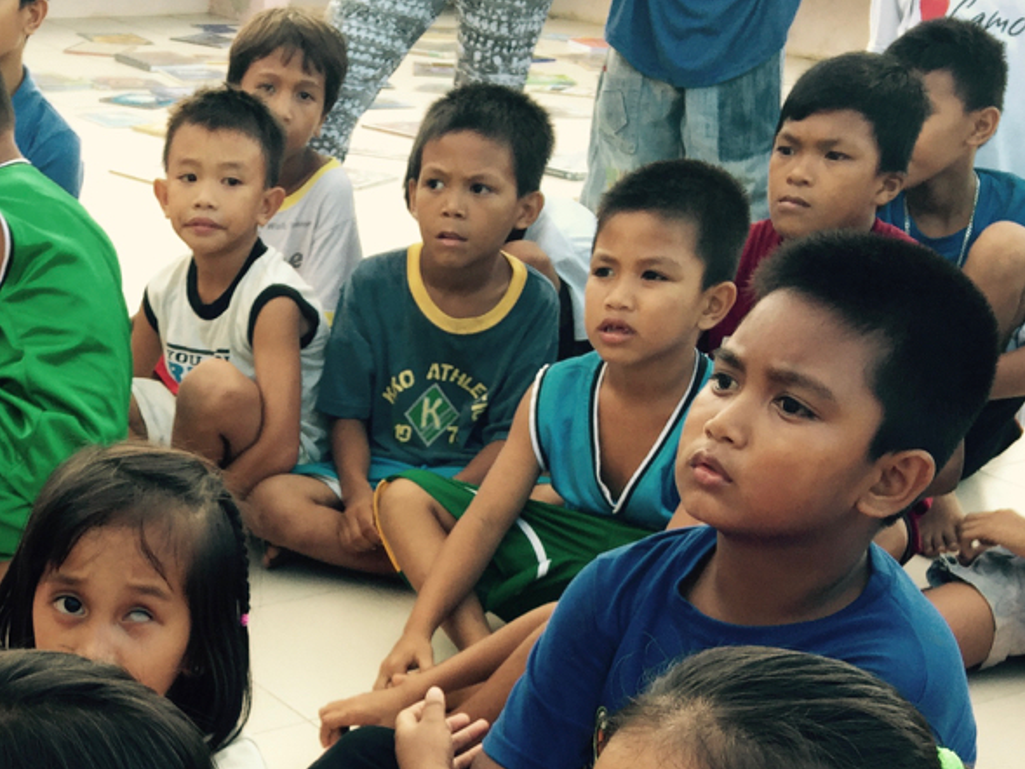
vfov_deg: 22.3
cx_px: 125
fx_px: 1866
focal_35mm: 63
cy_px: 783
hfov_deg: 29.6
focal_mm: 4.15
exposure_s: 1/120
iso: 32
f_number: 2.2
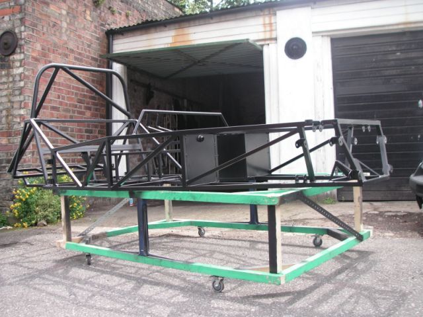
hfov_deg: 49.0
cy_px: 158
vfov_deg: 37.7
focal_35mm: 38
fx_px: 464
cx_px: 212
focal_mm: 6.3
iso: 50
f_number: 3.3
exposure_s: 1/90
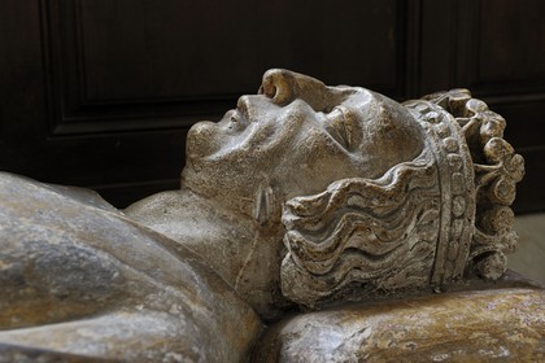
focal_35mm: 60
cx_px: 272
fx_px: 908
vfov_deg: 22.6
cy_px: 182
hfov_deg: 33.4
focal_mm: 60
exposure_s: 1/2
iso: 800
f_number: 7.1
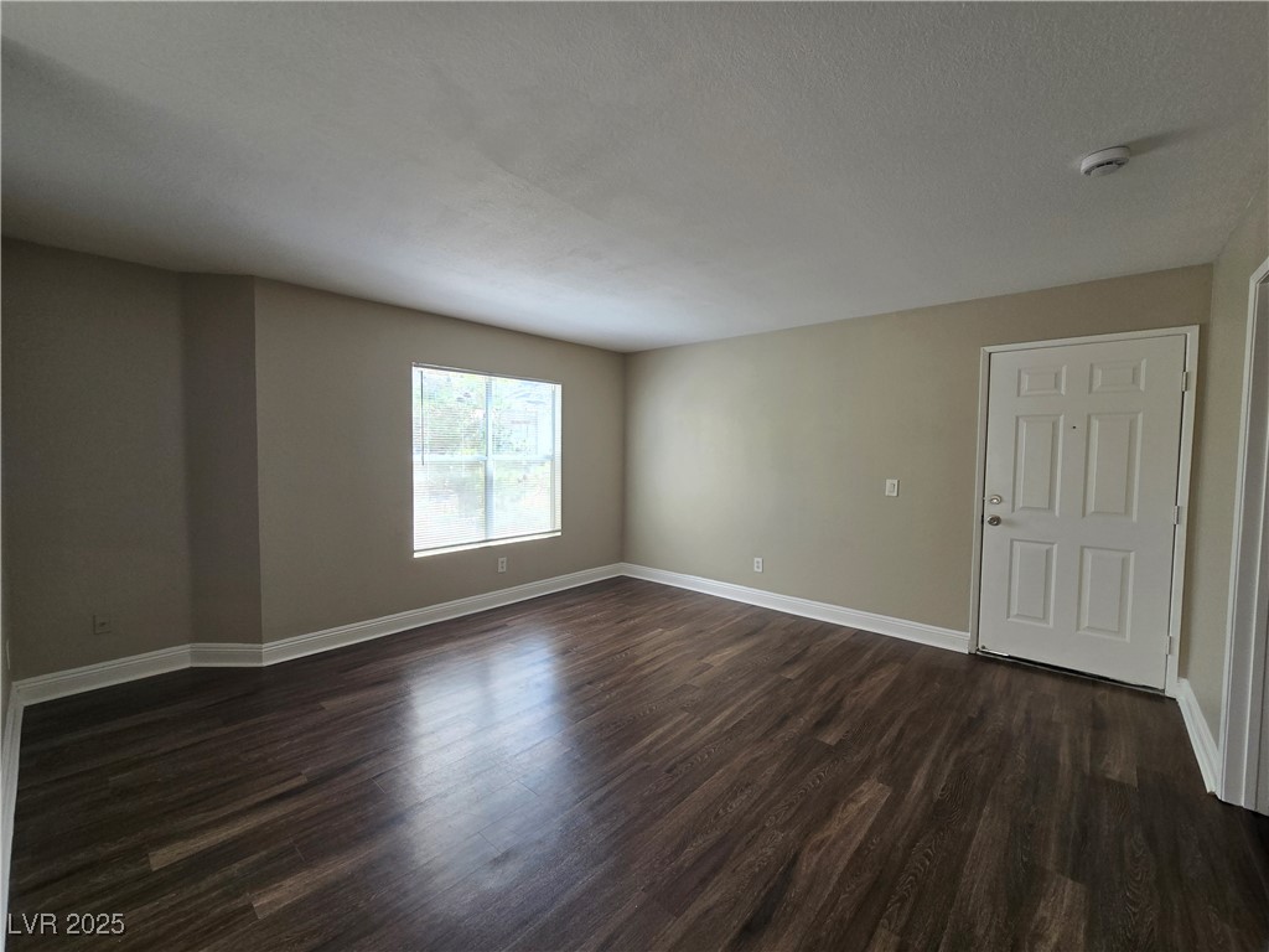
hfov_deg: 106.2
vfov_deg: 89.9
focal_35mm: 13
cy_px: 476
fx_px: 477
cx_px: 634
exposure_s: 1/120
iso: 64
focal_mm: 2.2
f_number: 2.2
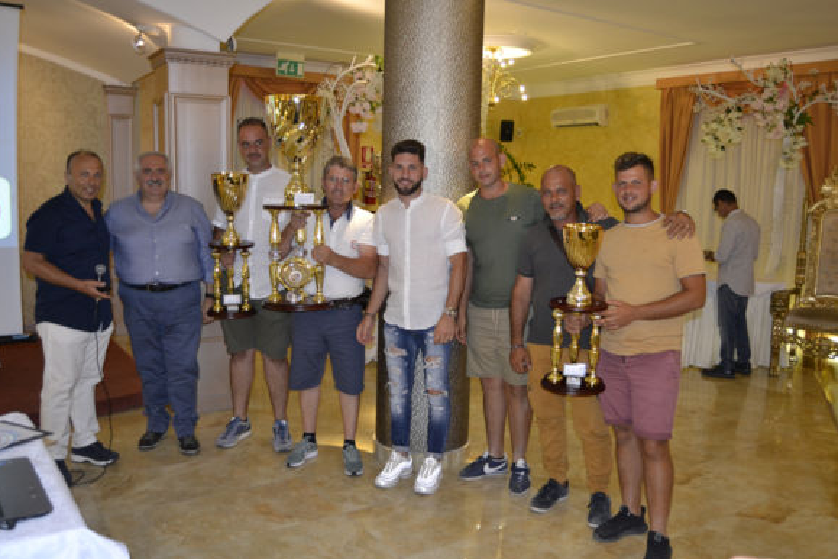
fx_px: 687
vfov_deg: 44.2
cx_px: 405
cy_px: 278
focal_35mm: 30
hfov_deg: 62.7
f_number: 3.5
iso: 720
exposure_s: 1/60
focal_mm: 19
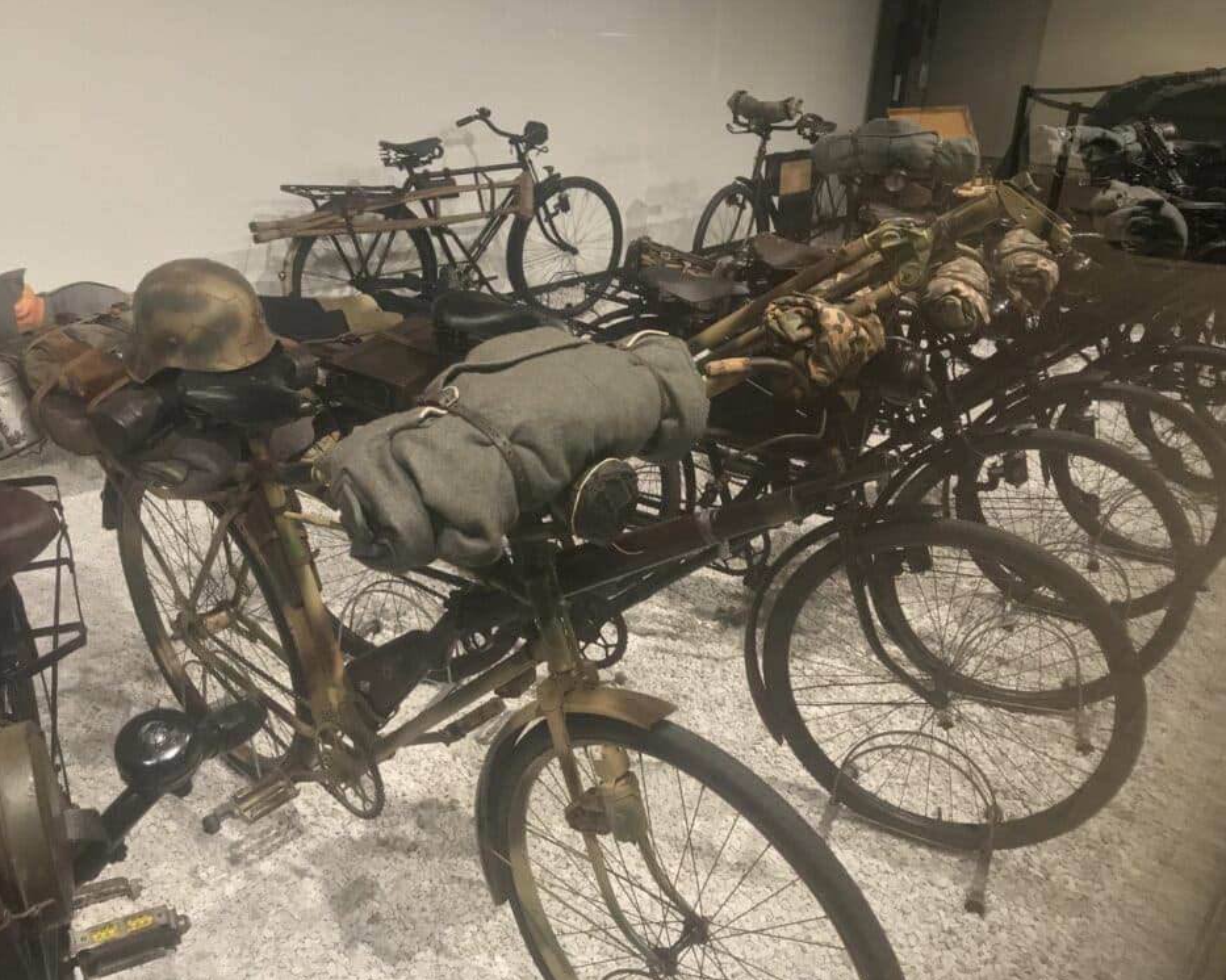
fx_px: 1088
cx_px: 627
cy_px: 481
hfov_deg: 58.8
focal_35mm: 30
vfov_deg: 48.5
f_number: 1.8
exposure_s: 1/33
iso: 200
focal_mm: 3.99
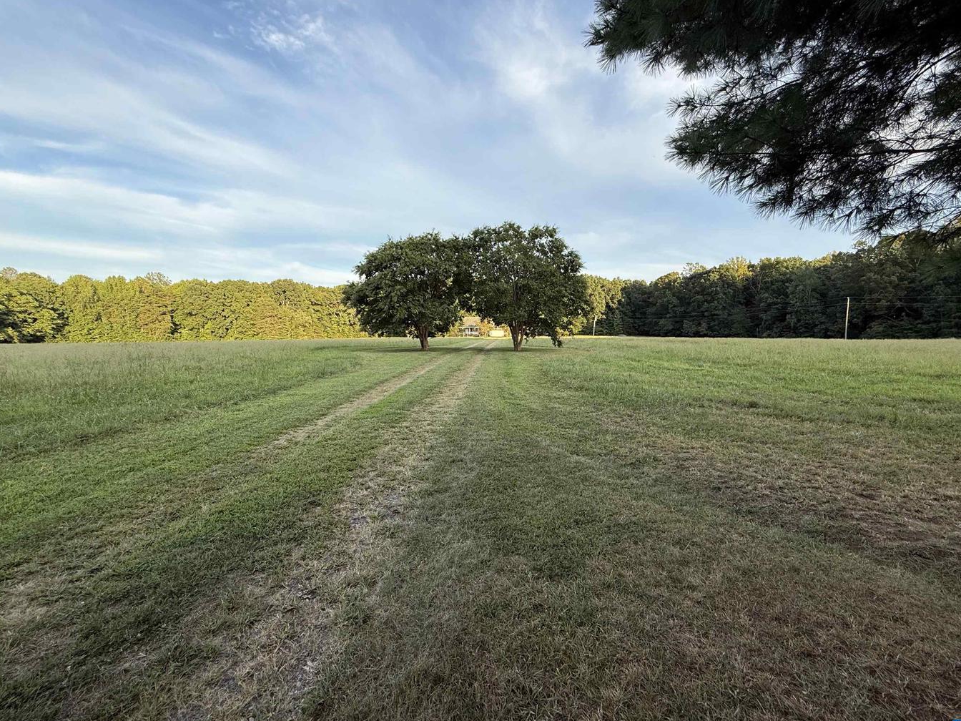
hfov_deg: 98.2
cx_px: 475
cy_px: 351
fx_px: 416
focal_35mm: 15
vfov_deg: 81.7
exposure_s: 1/357
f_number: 2.2
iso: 50
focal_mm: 2.22
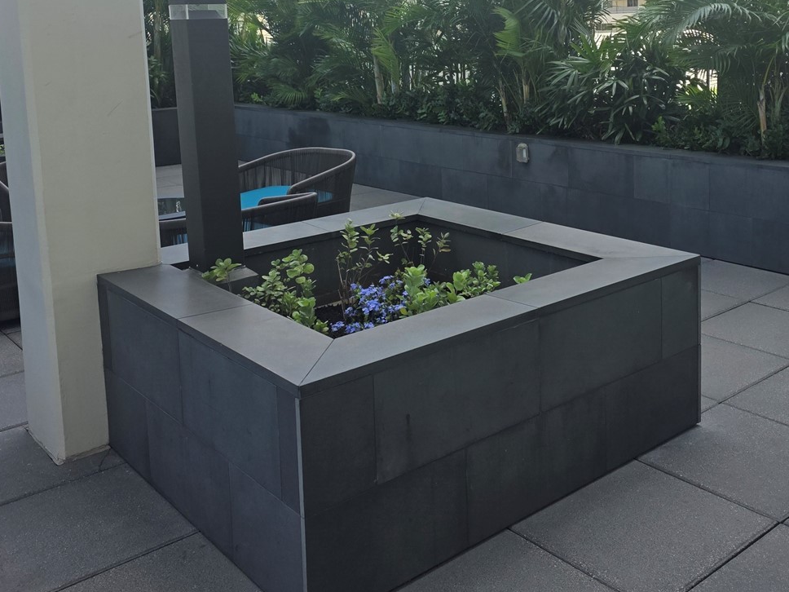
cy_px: 157
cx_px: 502
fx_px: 866
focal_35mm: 38
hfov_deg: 48.4
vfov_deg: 36.9
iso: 80
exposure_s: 1/3067
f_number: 1.7
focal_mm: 6.3
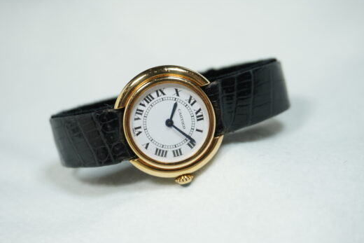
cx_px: 176
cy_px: 126
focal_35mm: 61
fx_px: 613
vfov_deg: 22.4
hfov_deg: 33.1
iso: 160
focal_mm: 35
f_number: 5
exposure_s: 1/60
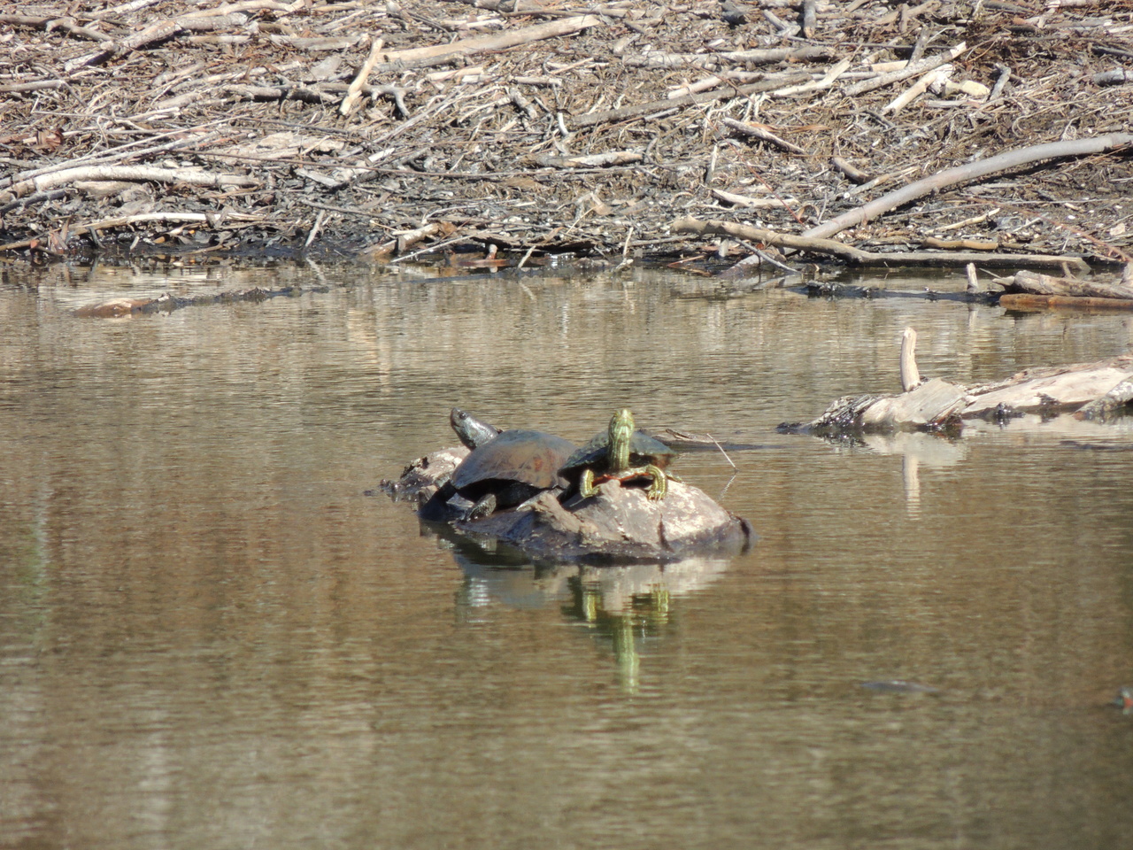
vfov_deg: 1.5
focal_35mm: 1000
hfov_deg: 2.0
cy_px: 425
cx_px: 566
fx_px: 32731
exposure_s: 1/500
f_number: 5.9
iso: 280
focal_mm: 180
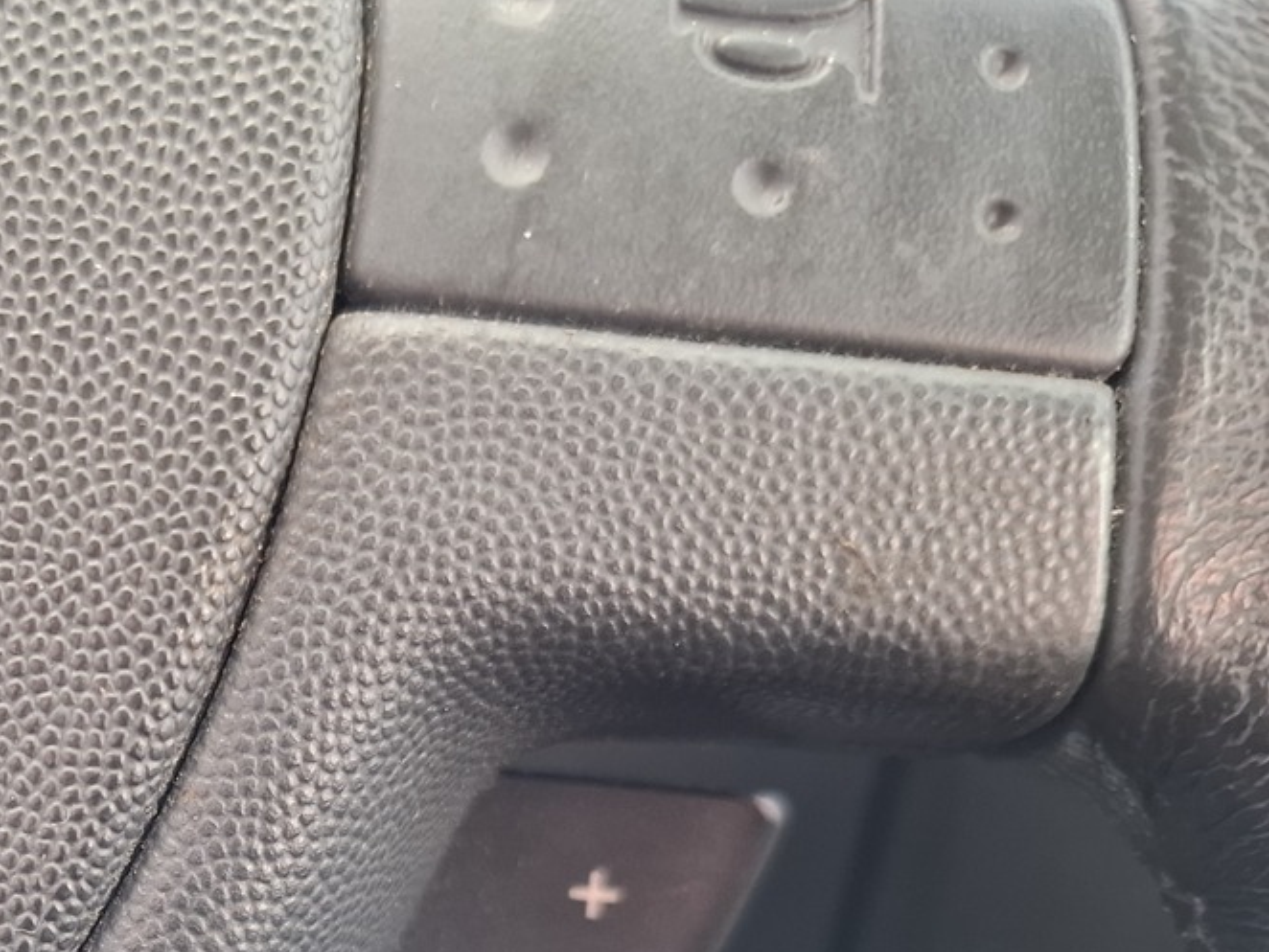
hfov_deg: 35.1
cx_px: 42
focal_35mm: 50
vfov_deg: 27.0
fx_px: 1834
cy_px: 1015
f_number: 1.8
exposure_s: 1/33
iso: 250
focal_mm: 5.54
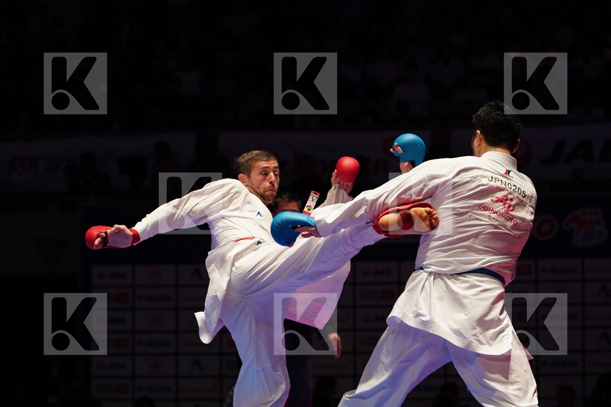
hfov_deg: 16.3
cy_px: 204
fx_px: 2138
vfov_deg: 10.9
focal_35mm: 126
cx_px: 306
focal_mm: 84
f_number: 2.8
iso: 1250
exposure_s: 1/1000
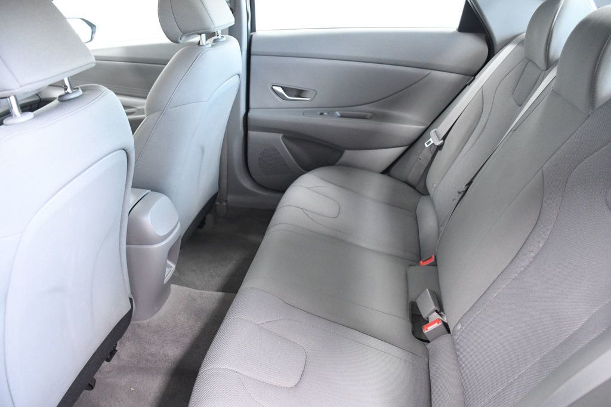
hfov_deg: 67.4
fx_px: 458
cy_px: 204
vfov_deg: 47.9
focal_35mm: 27
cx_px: 306
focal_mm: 18
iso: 2500
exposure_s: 1/80
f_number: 4.5
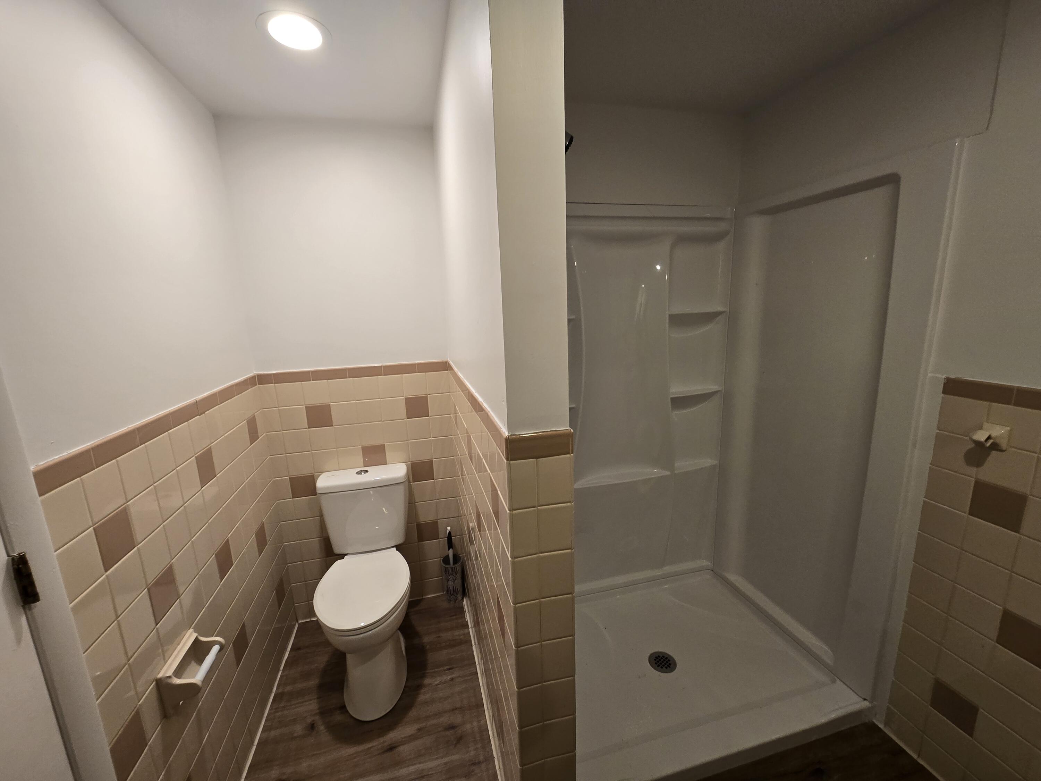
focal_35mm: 13
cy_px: 390
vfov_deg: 89.9
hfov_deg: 106.2
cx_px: 520
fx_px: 391
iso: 125
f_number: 2.2
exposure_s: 1/60
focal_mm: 2.2
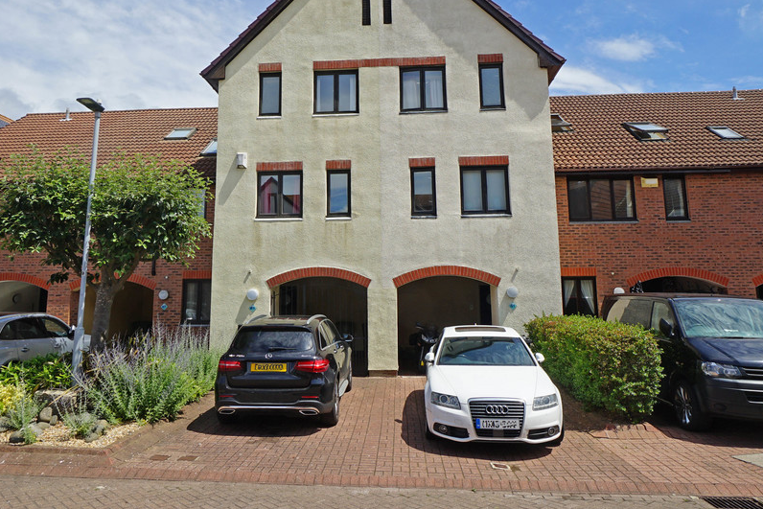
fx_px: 572
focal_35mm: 27
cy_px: 203
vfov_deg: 47.7
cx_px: 363
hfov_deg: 67.3
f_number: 11
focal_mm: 14
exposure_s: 1/160
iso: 100
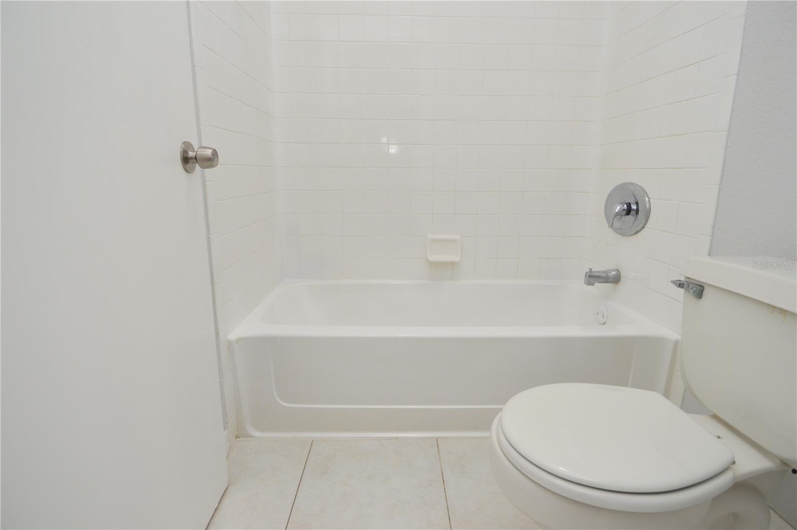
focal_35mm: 18
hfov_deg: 90.1
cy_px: 265
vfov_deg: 67.3
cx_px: 398
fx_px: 398
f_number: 4
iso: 400
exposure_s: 1/60
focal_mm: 12
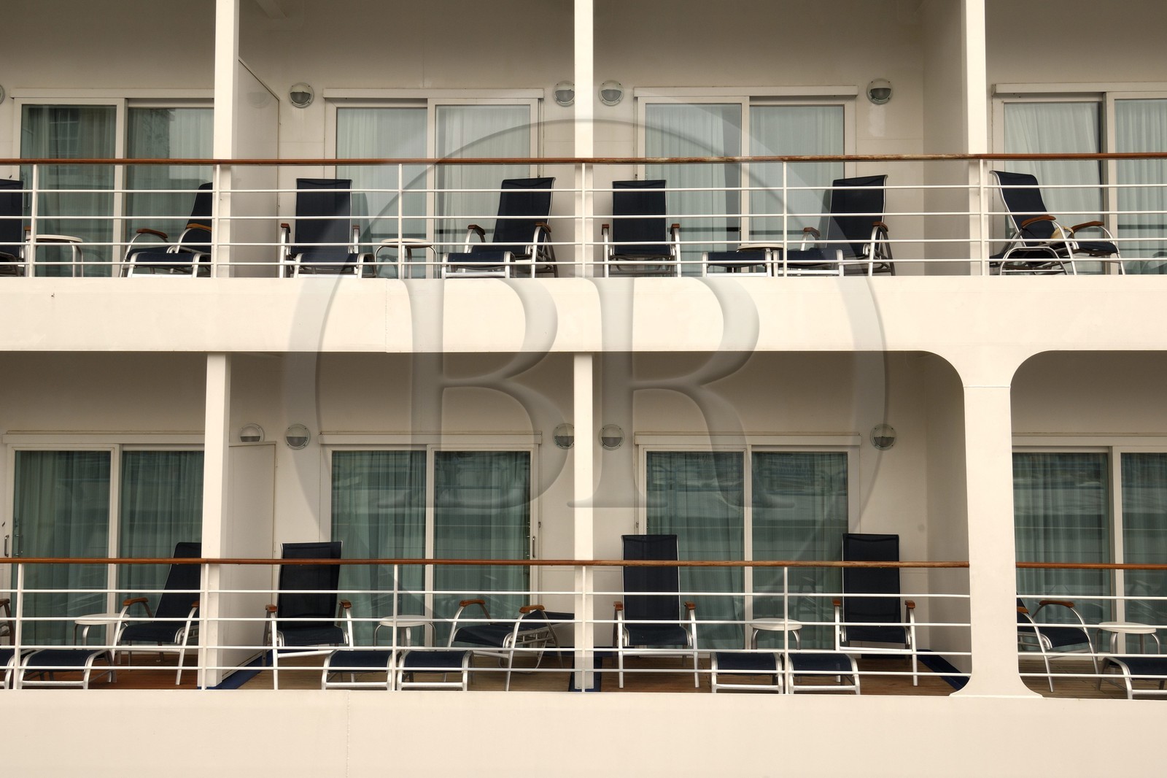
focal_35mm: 36
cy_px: 389
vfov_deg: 36.9
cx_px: 584
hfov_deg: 53.1
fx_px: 1167
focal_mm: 24
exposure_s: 1/60
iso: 100
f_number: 13
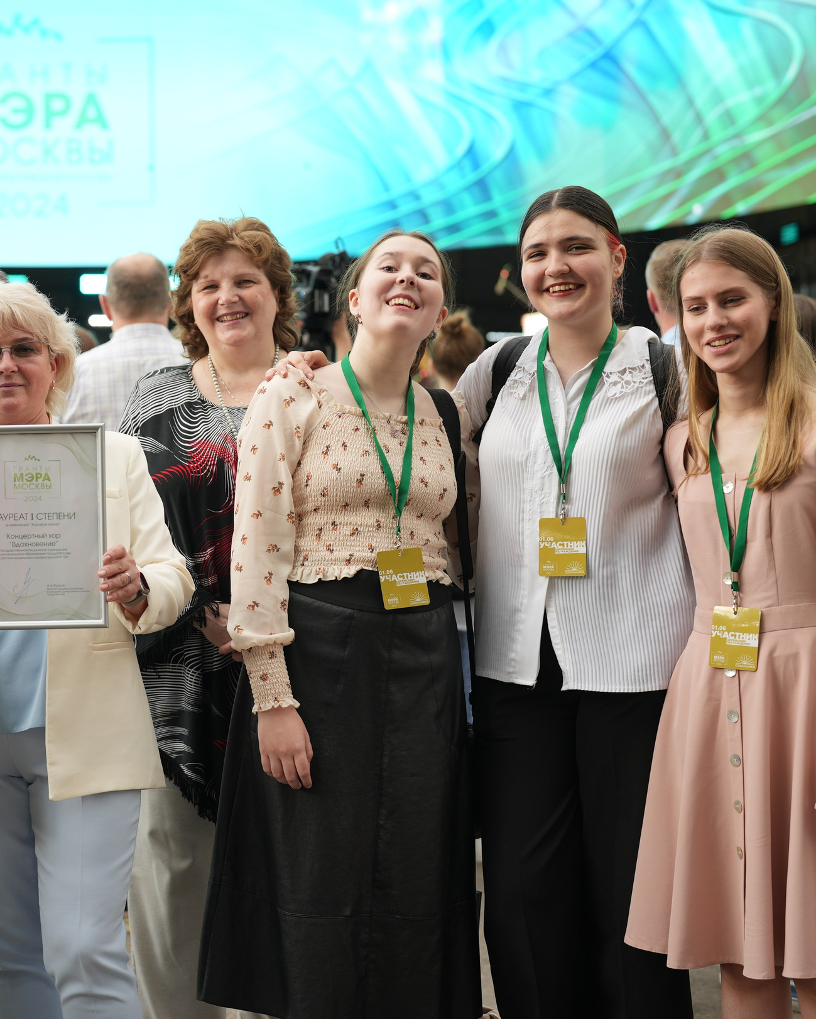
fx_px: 2233
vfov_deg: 25.7
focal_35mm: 74
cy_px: 496
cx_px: 144
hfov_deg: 20.4
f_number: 2.5
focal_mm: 50
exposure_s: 1/320
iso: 160
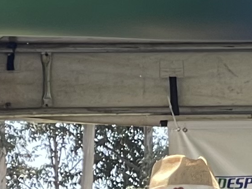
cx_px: 571
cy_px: 378
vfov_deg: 3.2
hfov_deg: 4.2
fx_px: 3378
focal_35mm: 464
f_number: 2.2
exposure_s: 1/123
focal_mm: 7.5
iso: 20
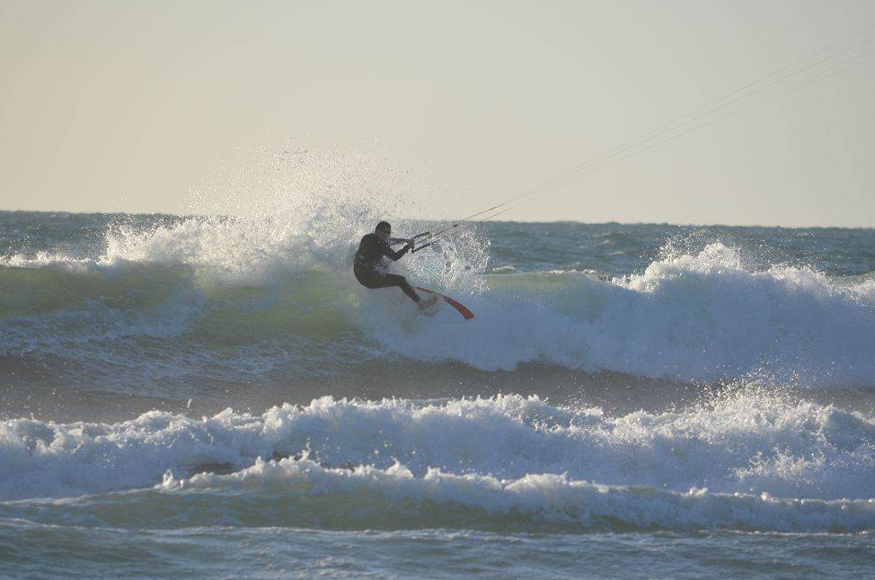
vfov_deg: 2.9
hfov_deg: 4.4
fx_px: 11472
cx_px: 435
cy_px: 284
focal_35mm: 473
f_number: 8
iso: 400
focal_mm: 300
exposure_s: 1/2000
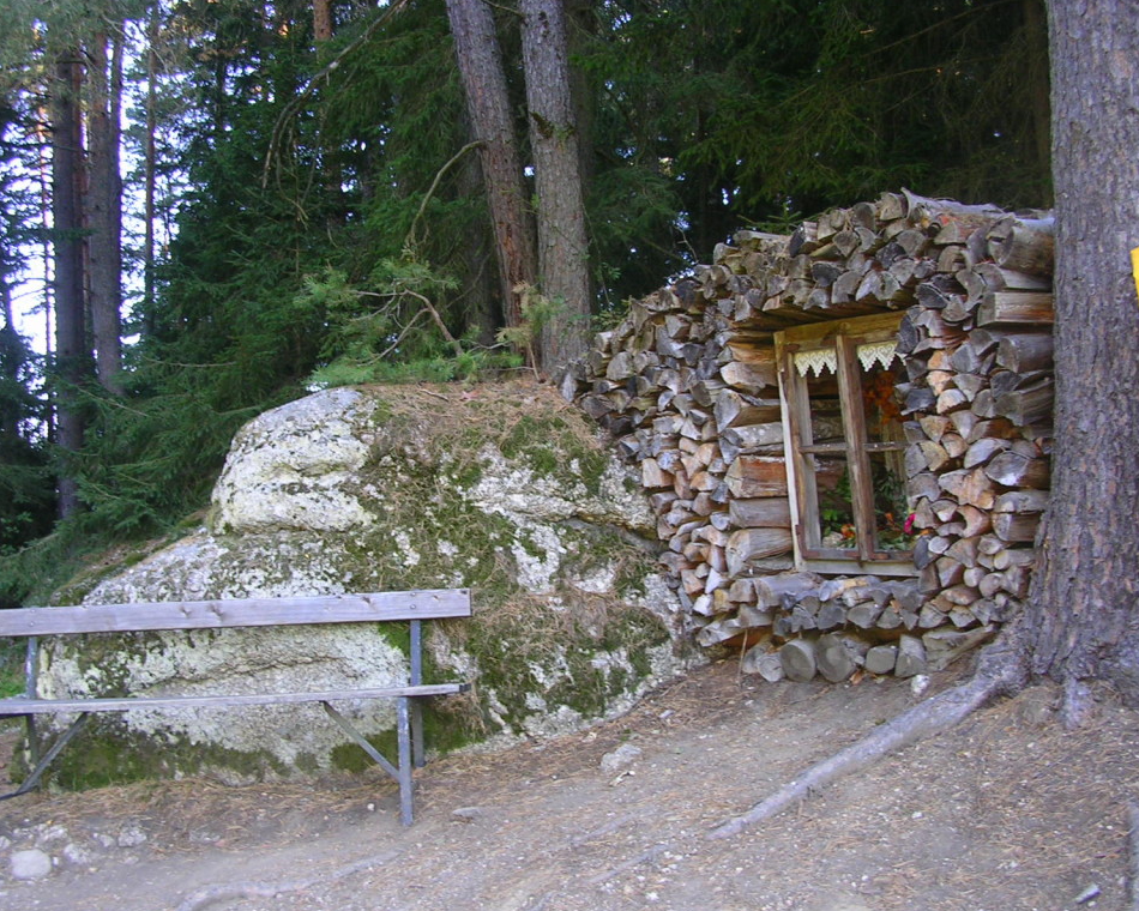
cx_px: 549
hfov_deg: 45.8
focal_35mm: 40
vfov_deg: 37.3
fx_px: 1348
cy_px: 457
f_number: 2.8
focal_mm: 5.8
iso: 53
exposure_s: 1/30
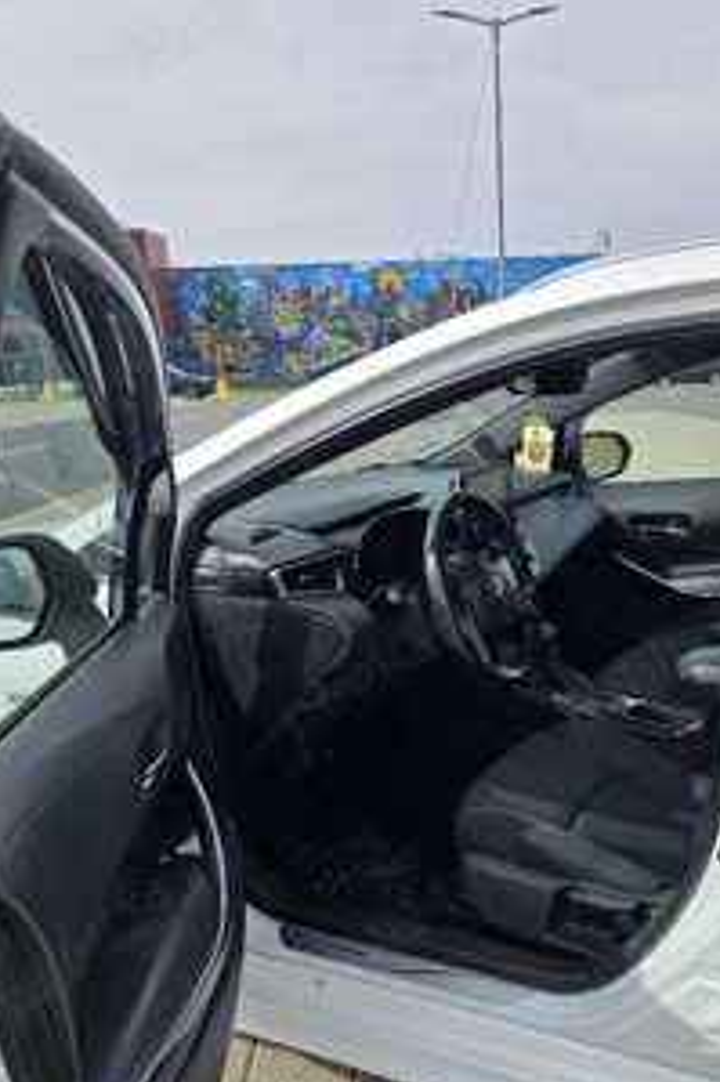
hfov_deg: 40.6
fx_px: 961
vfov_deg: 57.8
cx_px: 470
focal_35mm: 32
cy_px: 691
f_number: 1.7
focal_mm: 6.3
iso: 12
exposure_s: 1/833
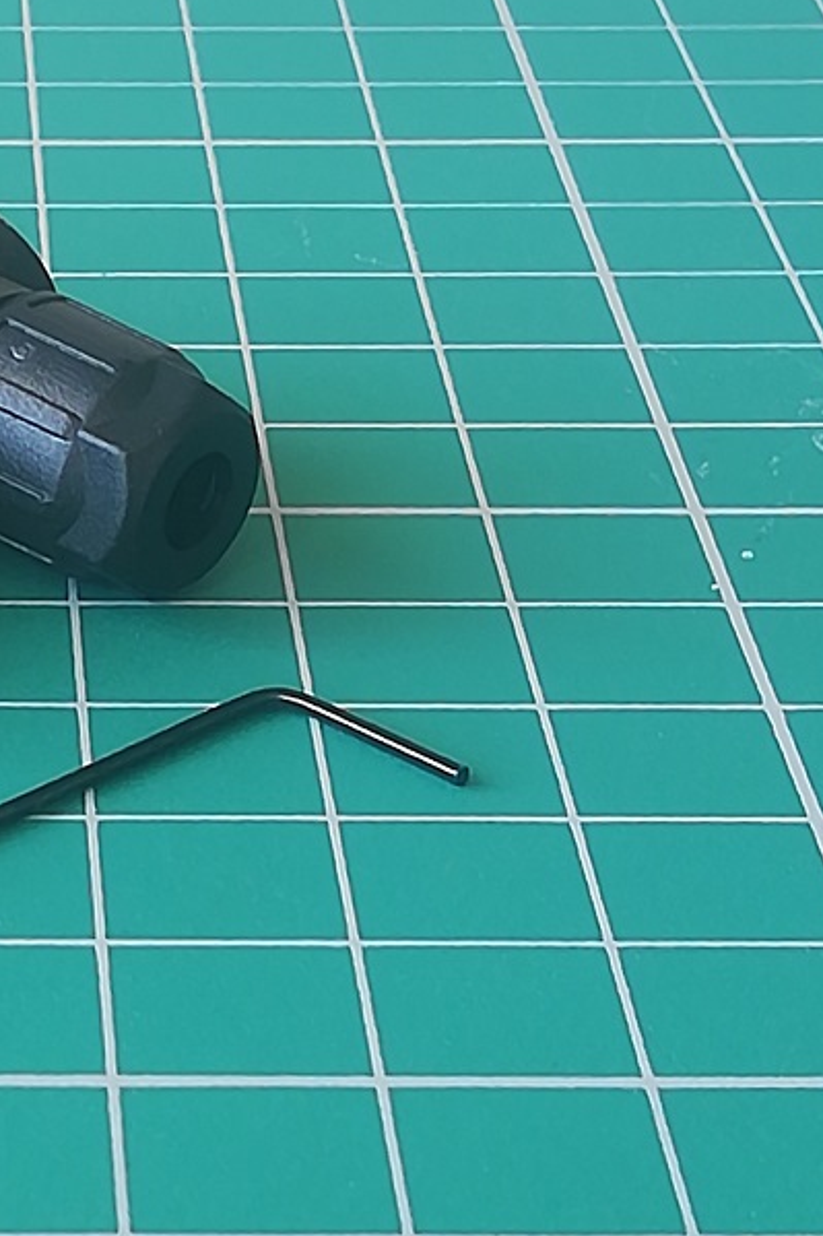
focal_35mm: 130
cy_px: 452
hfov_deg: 10.4
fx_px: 4460
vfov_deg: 15.8
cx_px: -74
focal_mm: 3.21
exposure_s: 1/50
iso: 50
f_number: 2.2
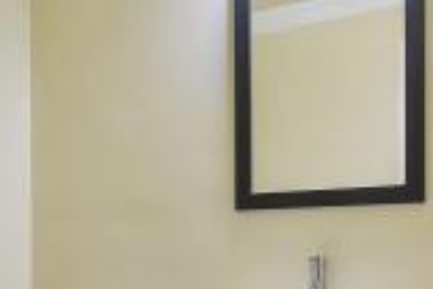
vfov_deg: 30.0
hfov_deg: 45.3
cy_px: 259
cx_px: 237
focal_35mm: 43
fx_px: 518
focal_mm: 10
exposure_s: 1/60
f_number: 6.3
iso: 250
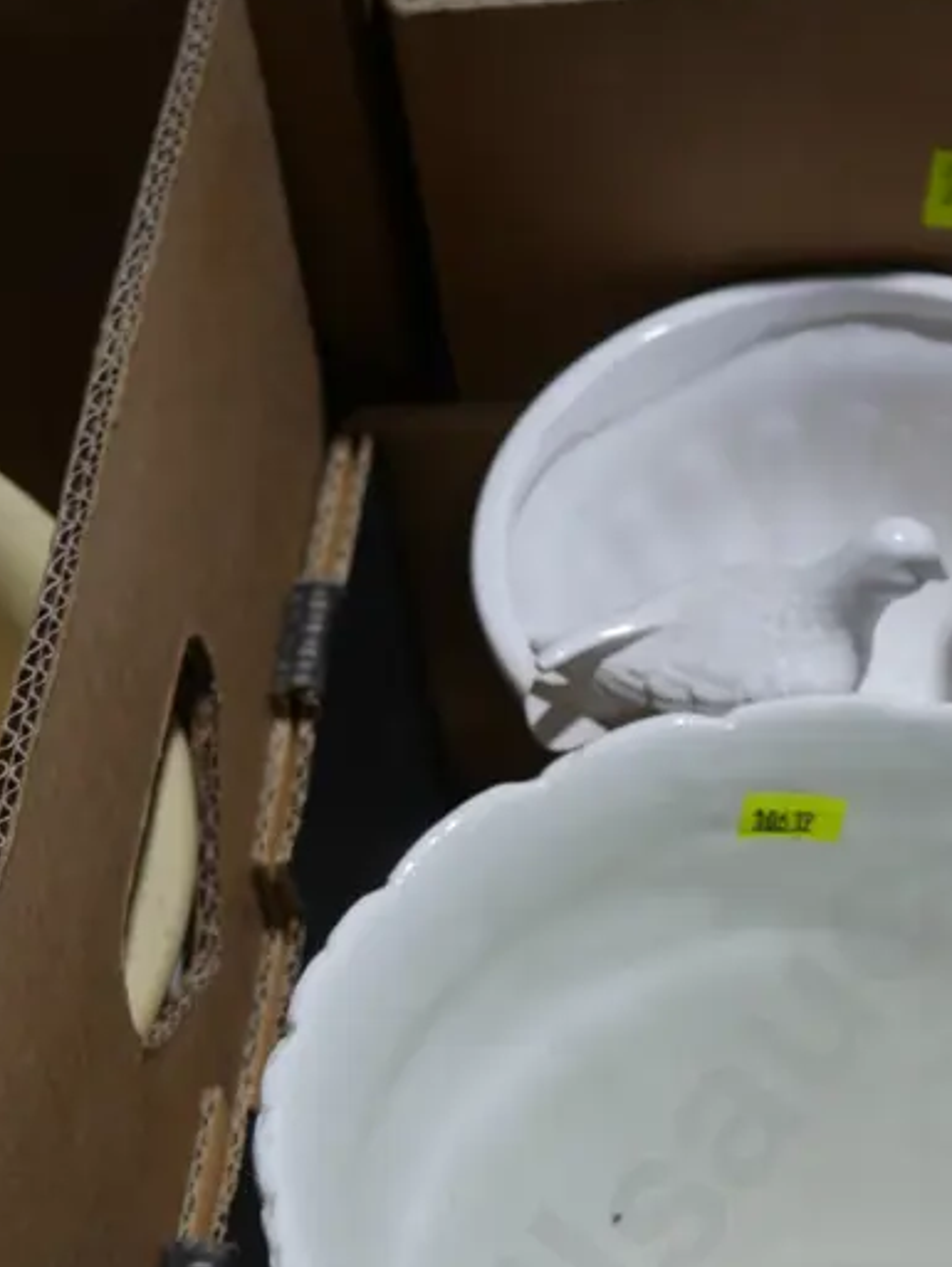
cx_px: 822
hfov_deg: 18.2
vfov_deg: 24.0
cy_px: 1005
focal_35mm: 80
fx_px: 2929
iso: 200
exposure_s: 1/100
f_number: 4.5
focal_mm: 20
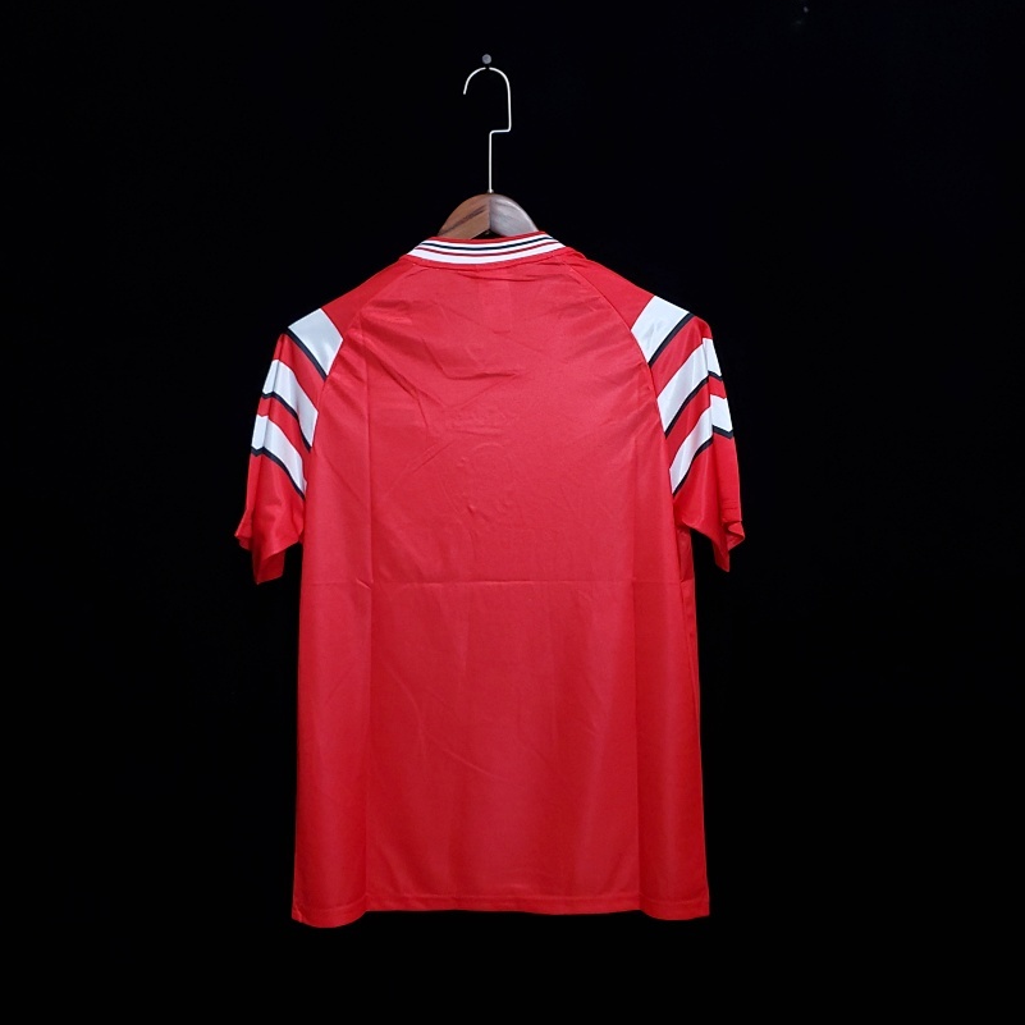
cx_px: 511
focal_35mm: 31
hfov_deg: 52.5
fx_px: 1039
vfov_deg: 52.5
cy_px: 523
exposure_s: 1/30
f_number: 1.5
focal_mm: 4.3
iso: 200
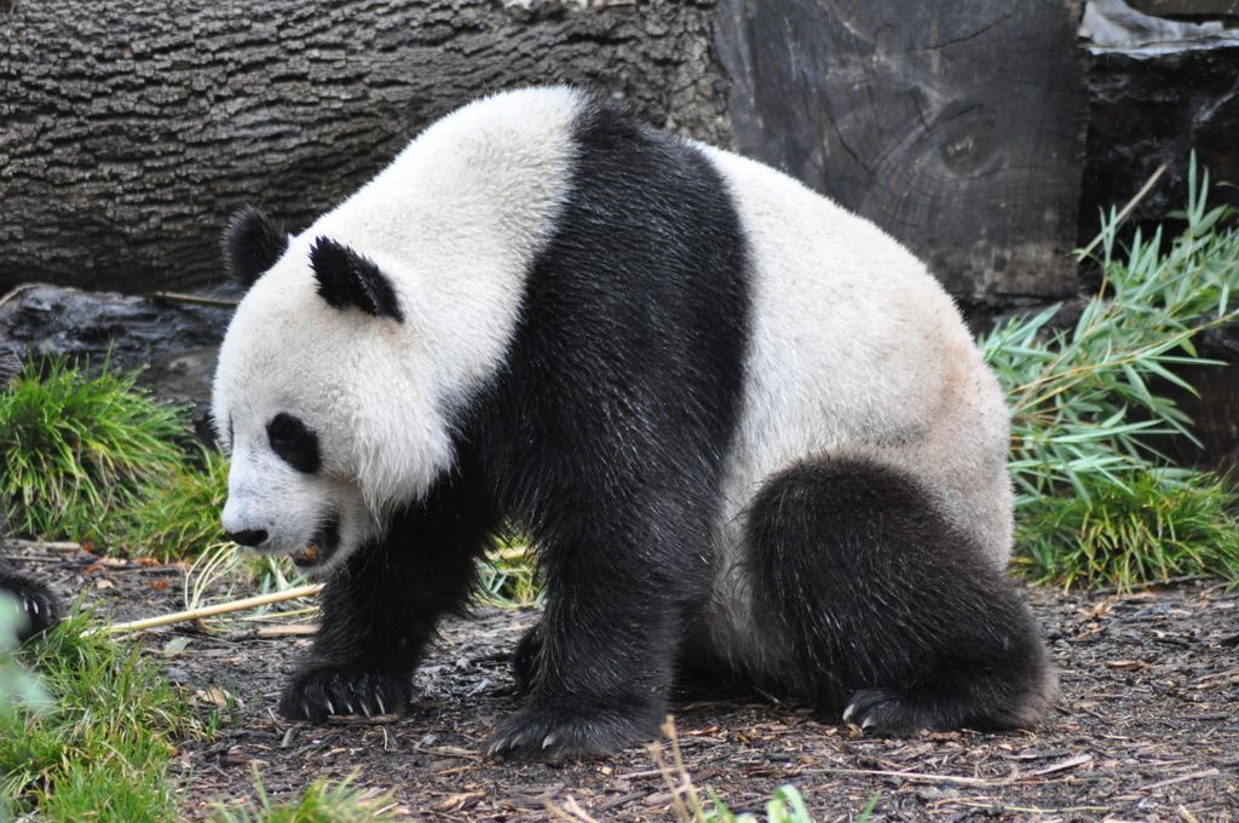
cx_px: 620
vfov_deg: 4.4
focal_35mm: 315
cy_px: 412
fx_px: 10827
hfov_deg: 6.5
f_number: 4.8
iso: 1600
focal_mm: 210
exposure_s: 1/500
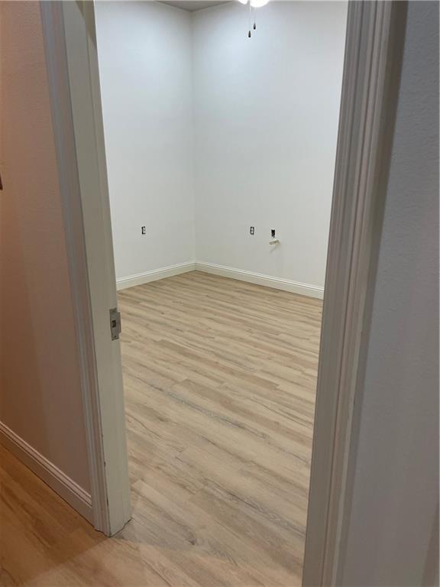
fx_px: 441
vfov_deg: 67.3
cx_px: 220
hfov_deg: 53.1
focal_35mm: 26
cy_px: 294
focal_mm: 4.2
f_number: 1.6
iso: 100
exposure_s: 1/120
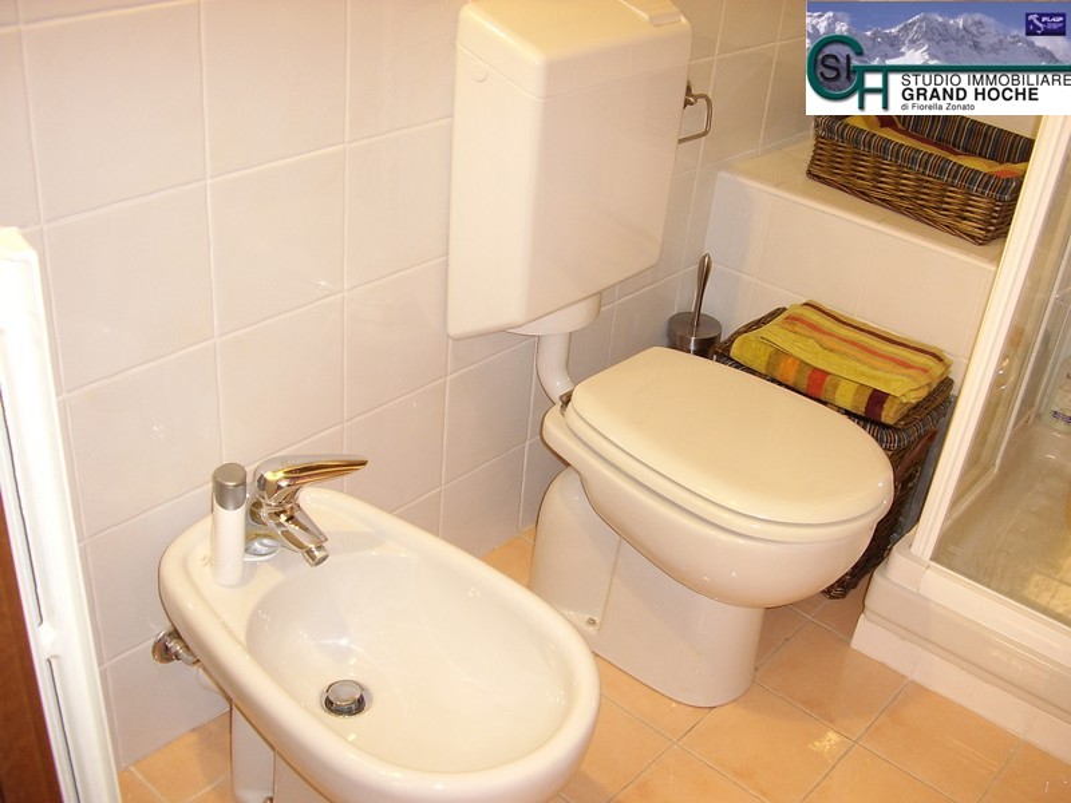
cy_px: 402
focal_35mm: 30
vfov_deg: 46.8
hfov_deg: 60.0
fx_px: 928
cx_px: 536
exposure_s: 1/3
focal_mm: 5.8
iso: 100
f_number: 2.9
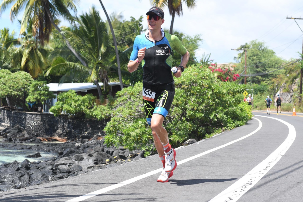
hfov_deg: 23.4
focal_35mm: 87
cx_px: 152
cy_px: 101
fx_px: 732
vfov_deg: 15.7
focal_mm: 58
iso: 500
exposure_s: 1/1600
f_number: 4.5
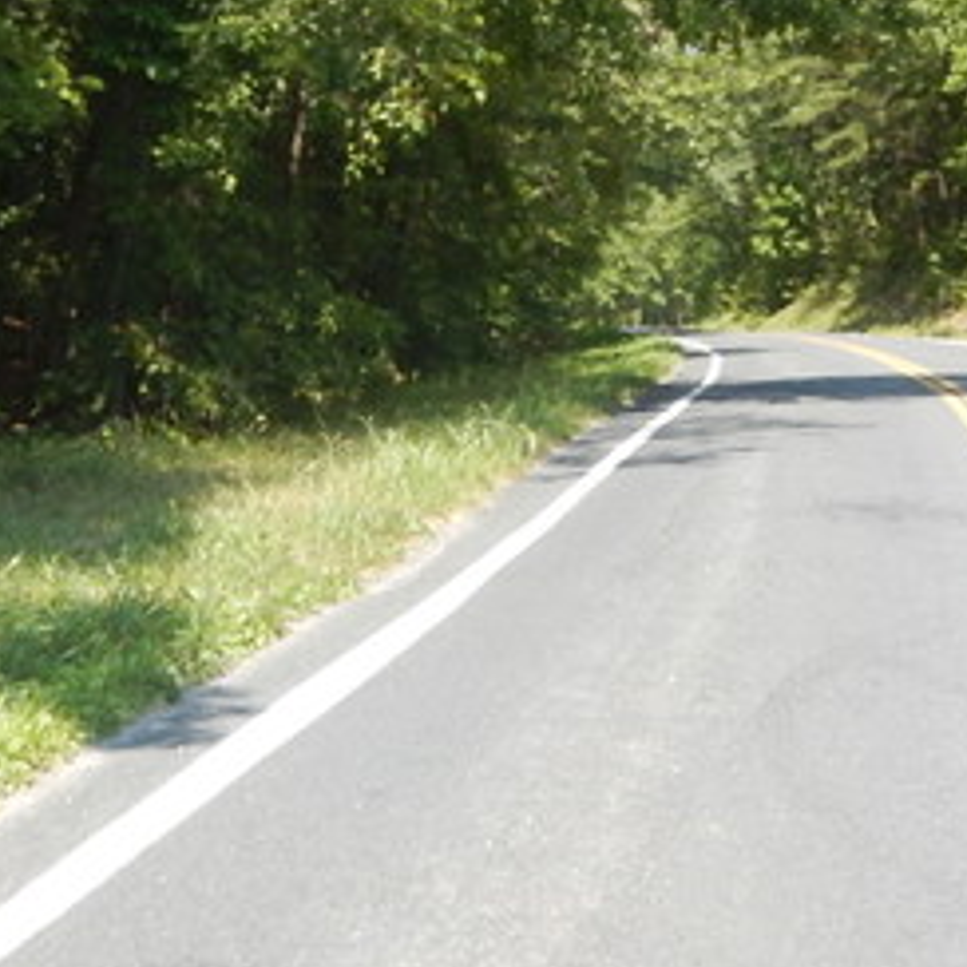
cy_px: 277
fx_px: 2212
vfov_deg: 24.5
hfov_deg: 24.6
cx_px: 367
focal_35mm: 70
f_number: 3.4
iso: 125
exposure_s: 1/400
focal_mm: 4.5
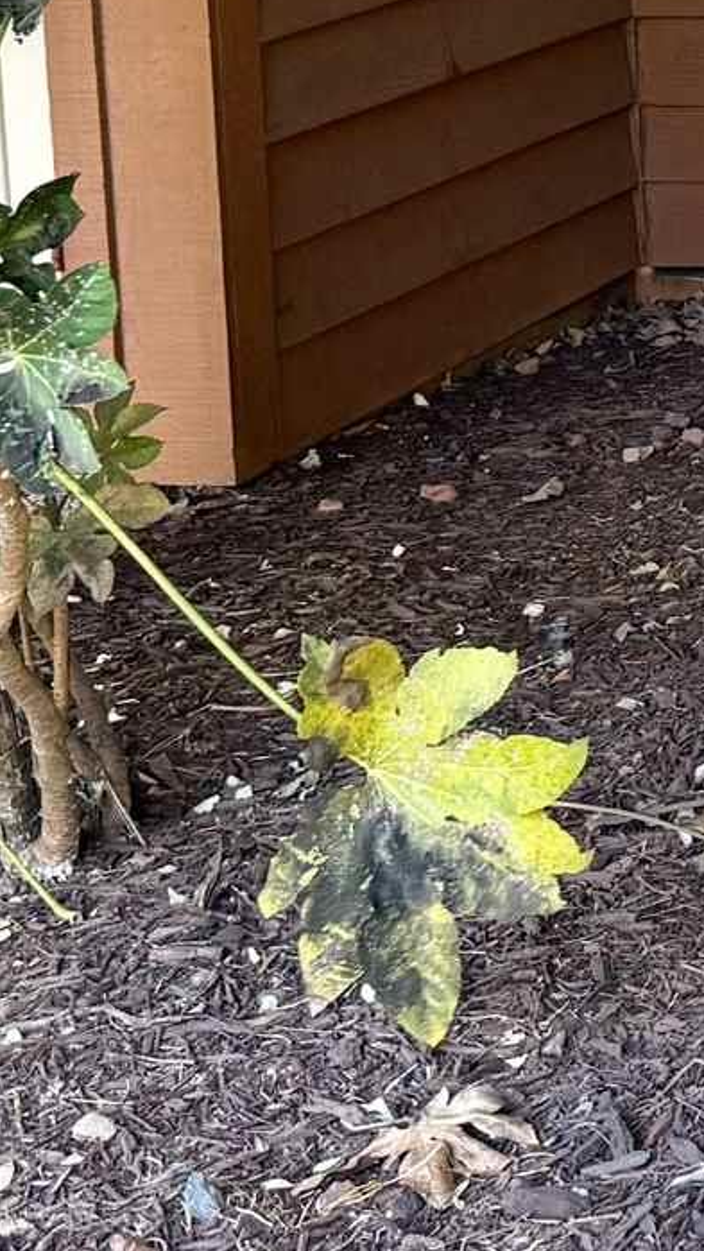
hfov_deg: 9.7
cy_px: -25
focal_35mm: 115
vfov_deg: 18.1
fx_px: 3814
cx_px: 1487
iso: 100
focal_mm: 6.76
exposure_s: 1/121
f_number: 1.78
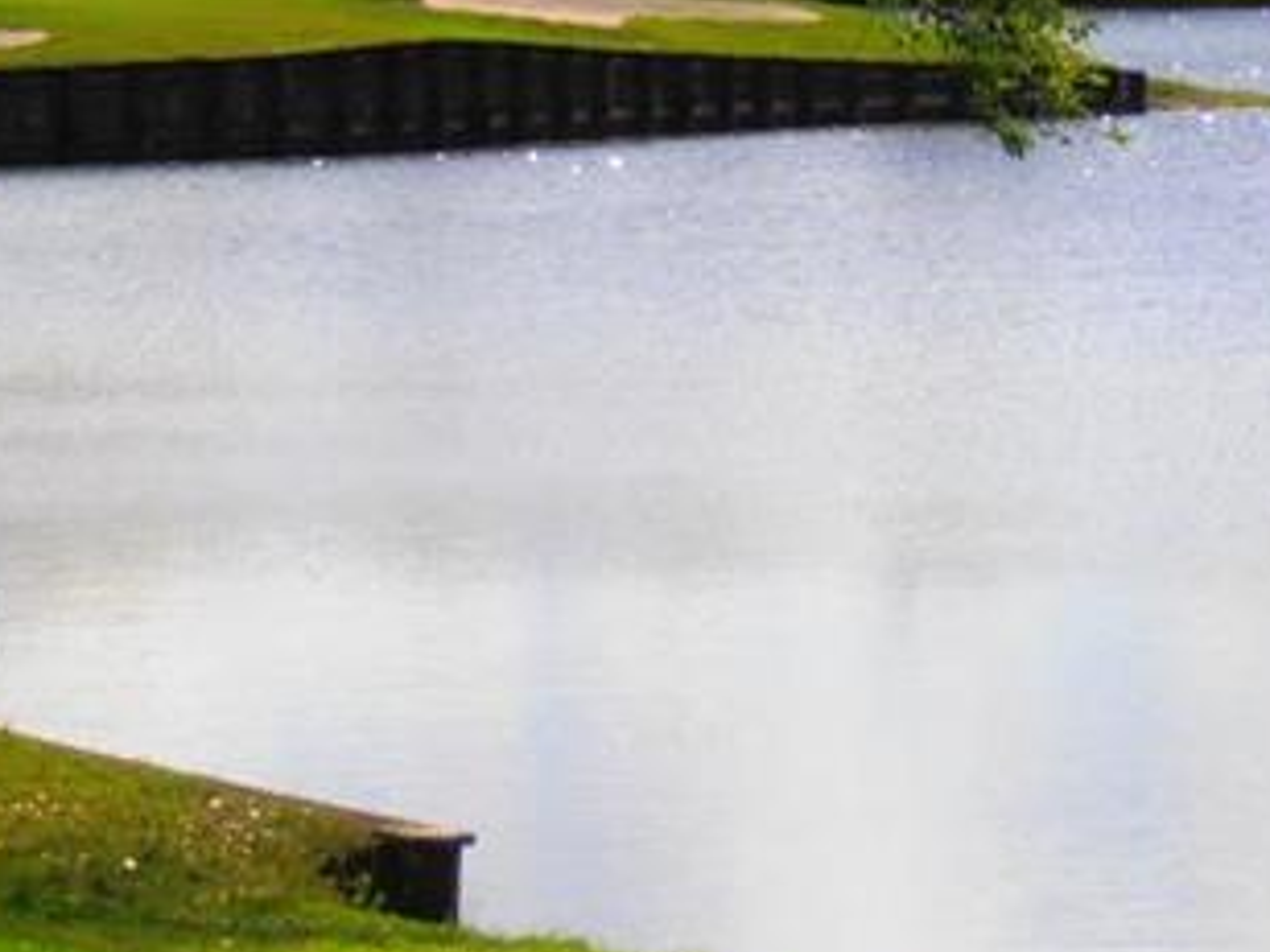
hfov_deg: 5.4
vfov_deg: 4.0
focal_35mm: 369
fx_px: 13538
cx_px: 1130
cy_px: -169
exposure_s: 1/640
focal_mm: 19.64
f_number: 5.5
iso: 80
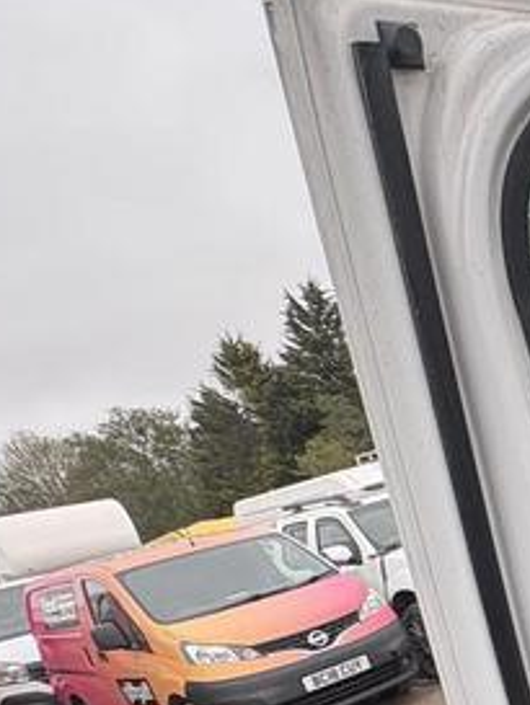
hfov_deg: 23.7
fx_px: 938
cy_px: 671
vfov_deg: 37.7
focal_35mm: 46
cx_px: 835
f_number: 2.2
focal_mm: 2.22
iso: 40
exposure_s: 1/121
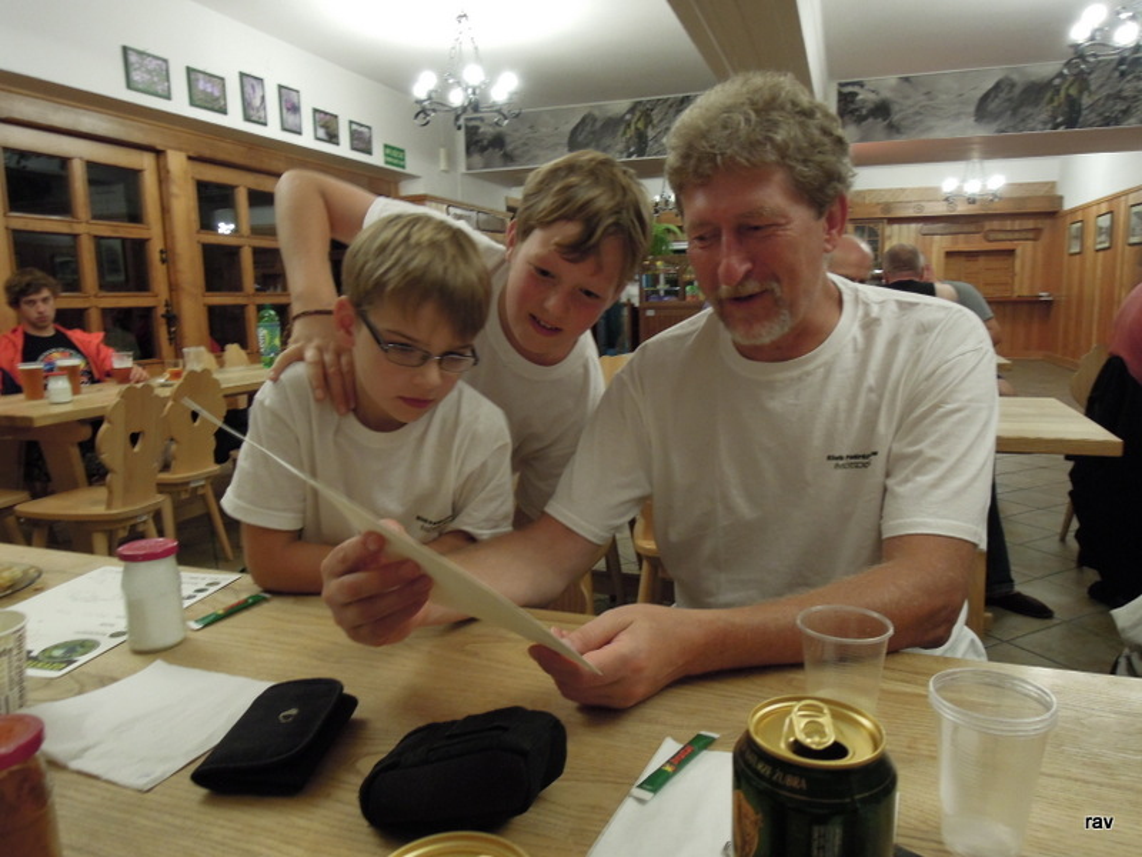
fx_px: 792
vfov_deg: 56.8
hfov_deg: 71.6
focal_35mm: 24
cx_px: 571
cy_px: 428
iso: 400
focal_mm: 4.3
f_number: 2.8
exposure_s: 1/13
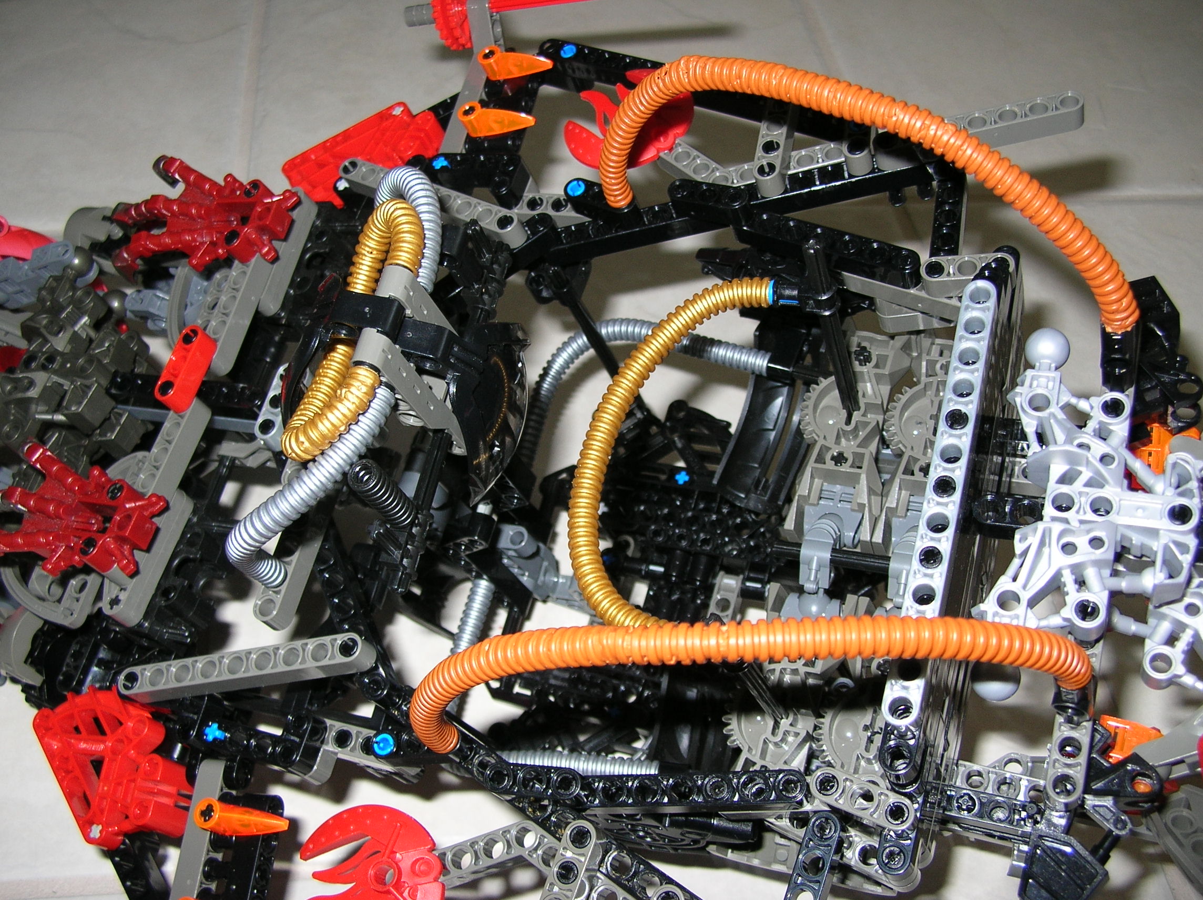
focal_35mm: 36
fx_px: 1250
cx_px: 602
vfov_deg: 39.6
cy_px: 450
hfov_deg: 51.4
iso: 50
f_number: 2.7
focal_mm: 6
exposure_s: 1/60.1
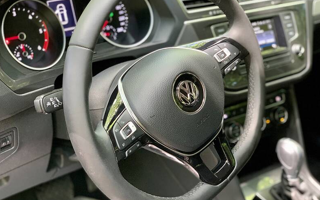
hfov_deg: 36.3
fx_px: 488
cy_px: 100
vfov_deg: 23.1
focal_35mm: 56
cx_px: 161
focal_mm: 6
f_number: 2.4
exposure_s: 1/51
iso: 400
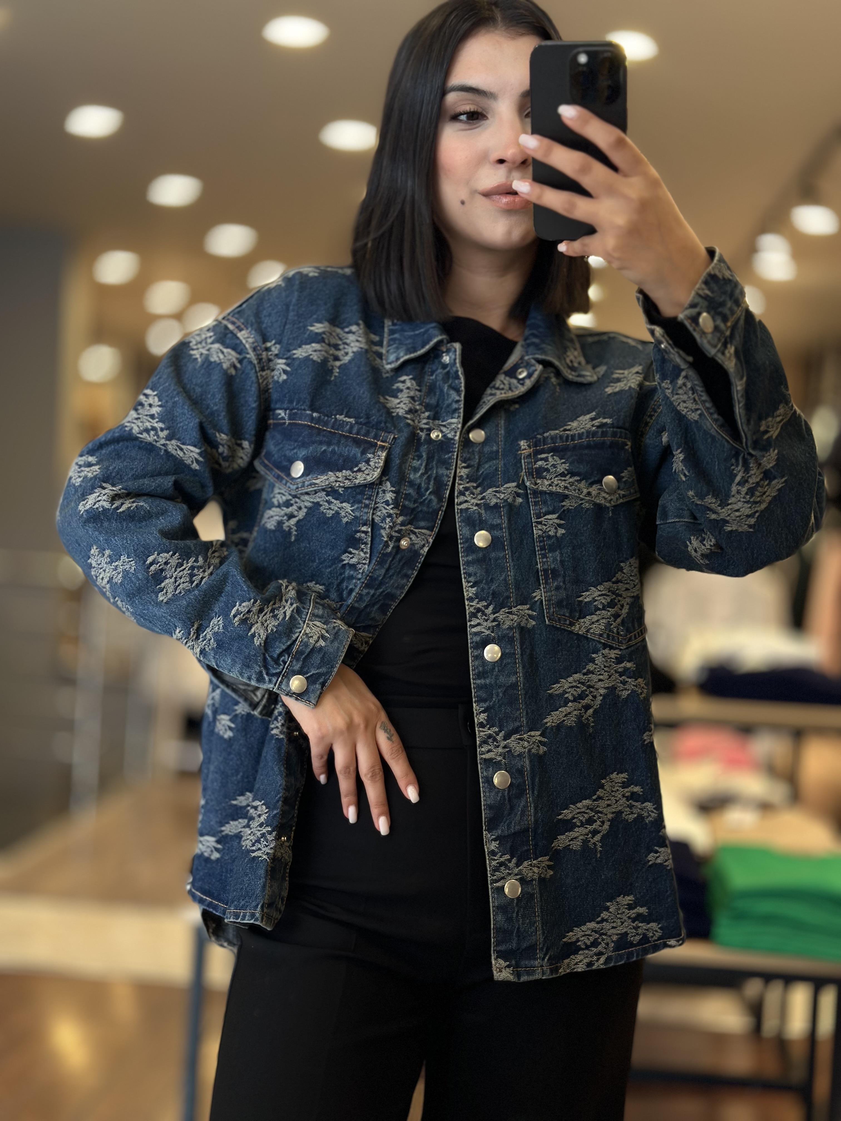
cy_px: 560
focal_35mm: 48
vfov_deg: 39.7
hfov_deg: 30.3
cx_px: 420
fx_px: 1555
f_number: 1.78
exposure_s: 1/61
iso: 125
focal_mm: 6.86
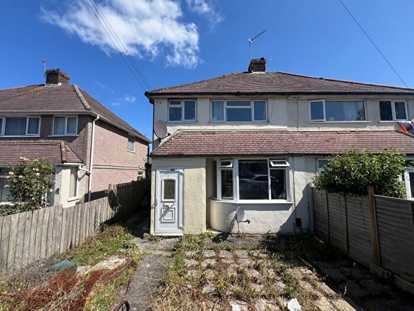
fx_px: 155
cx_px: 207
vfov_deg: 89.9
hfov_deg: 106.2
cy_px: 156
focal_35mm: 13
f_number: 1.8
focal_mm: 1.57
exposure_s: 1/1672
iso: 32
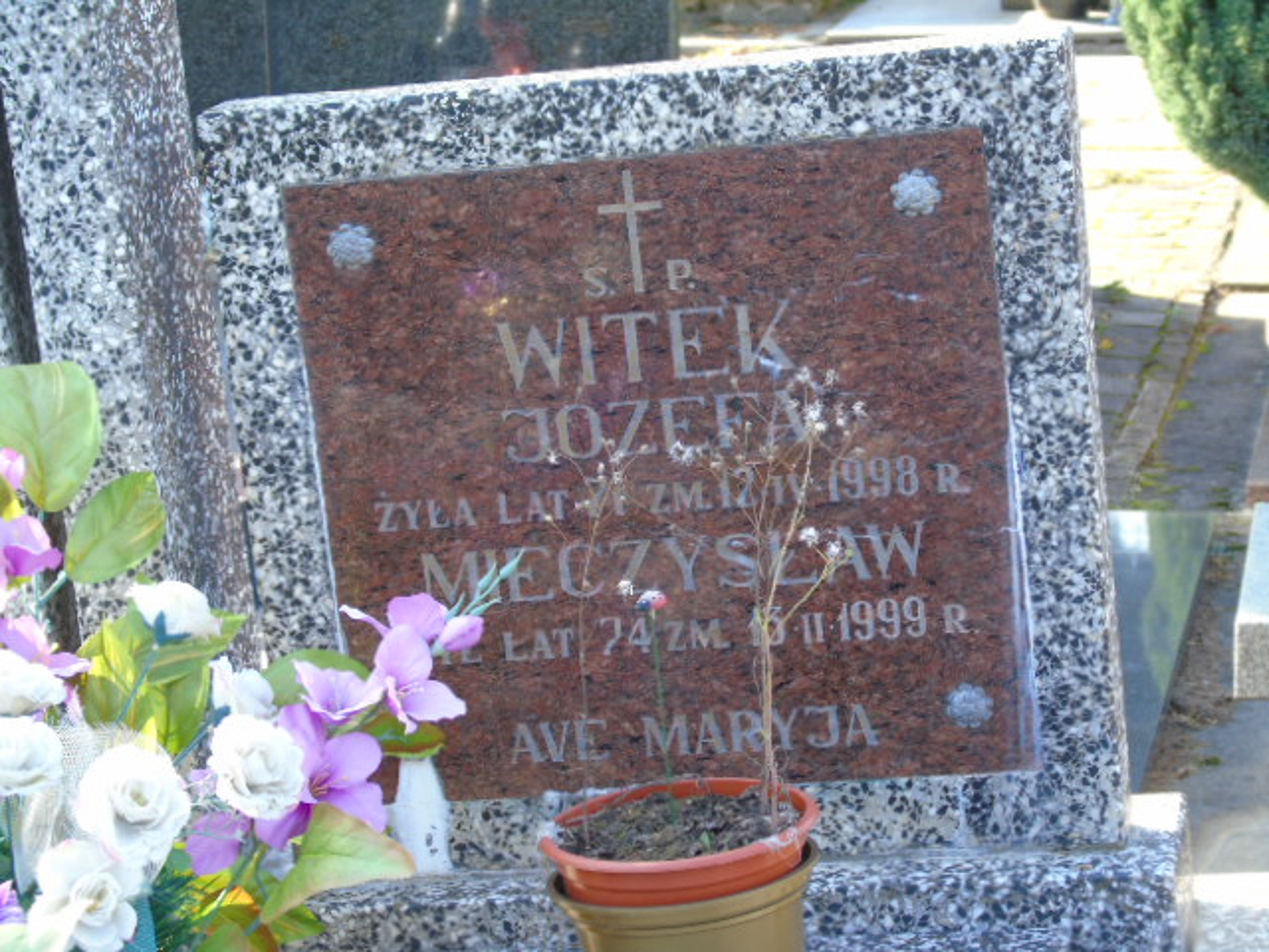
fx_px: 3959
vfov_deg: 13.7
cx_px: 634
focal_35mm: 108
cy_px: 476
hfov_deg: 18.2
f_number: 4.4
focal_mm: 19
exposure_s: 1/40
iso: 80
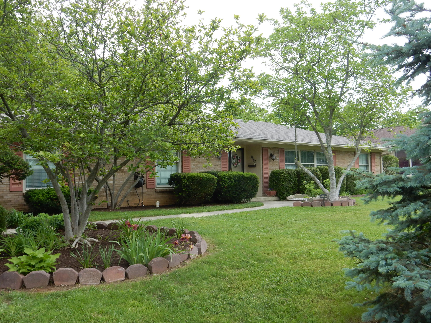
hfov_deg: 51.4
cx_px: 216
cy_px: 162
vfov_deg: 39.7
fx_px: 448
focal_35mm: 36
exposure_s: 1/250
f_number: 4
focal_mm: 6.4
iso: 125
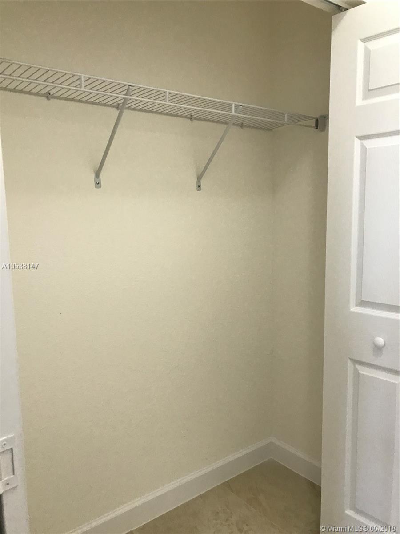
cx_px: 200
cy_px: 267
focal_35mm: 28
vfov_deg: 63.4
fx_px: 431
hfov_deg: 49.7
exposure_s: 1/30
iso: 32
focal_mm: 3.99
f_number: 1.8
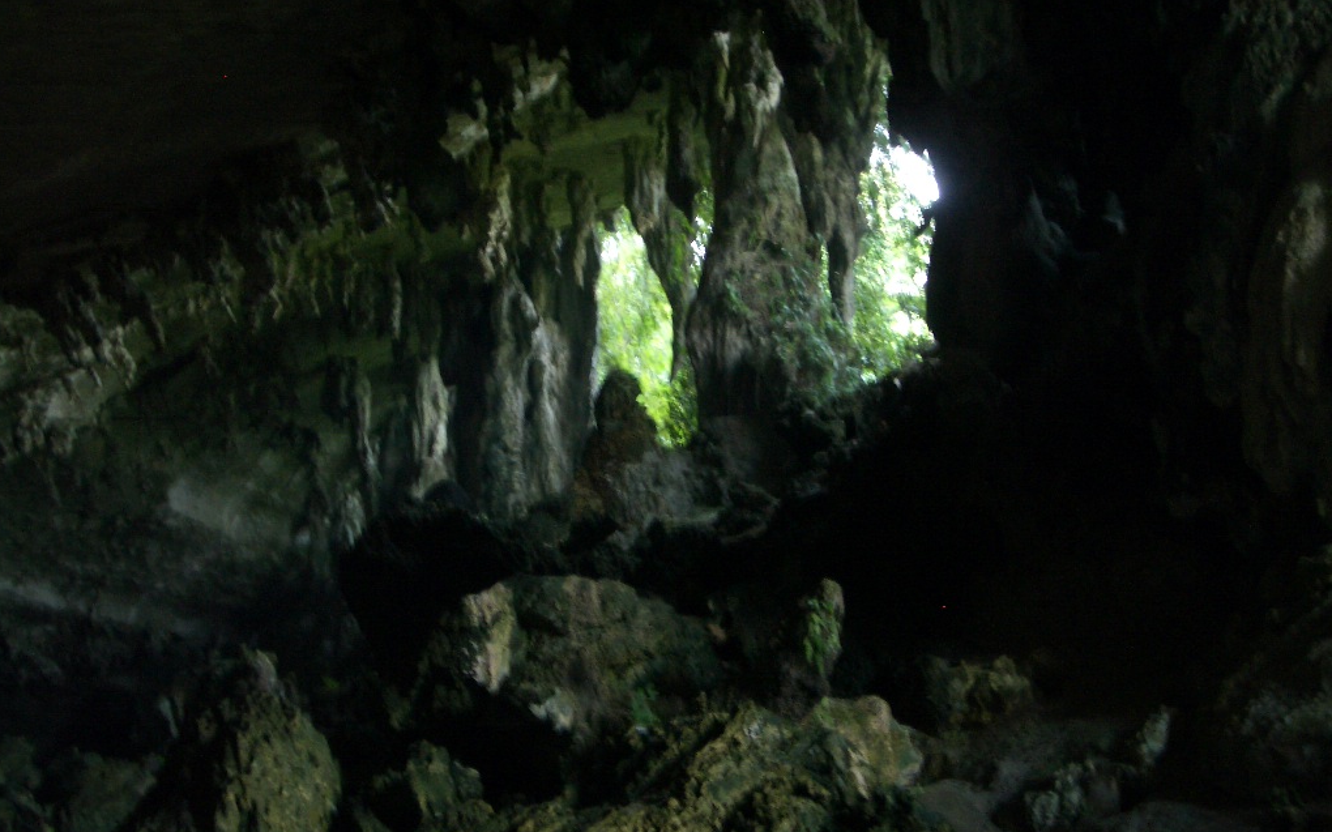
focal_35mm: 66
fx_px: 2395
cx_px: 665
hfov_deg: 31.1
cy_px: 384
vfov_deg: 19.7
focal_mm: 10.2
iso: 100
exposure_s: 1/8
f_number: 3.5
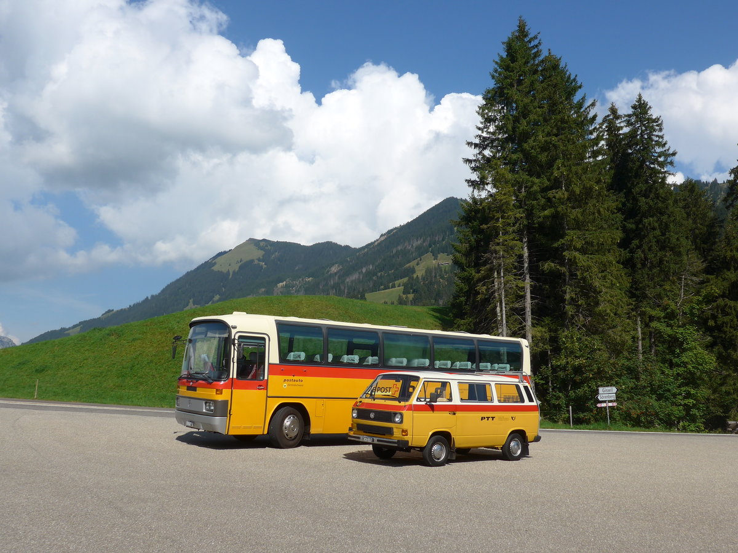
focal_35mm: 34
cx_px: 369
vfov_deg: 41.8
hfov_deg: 54.0
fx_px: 725
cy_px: 276
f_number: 3.2
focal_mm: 7
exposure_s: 1/1600
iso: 80
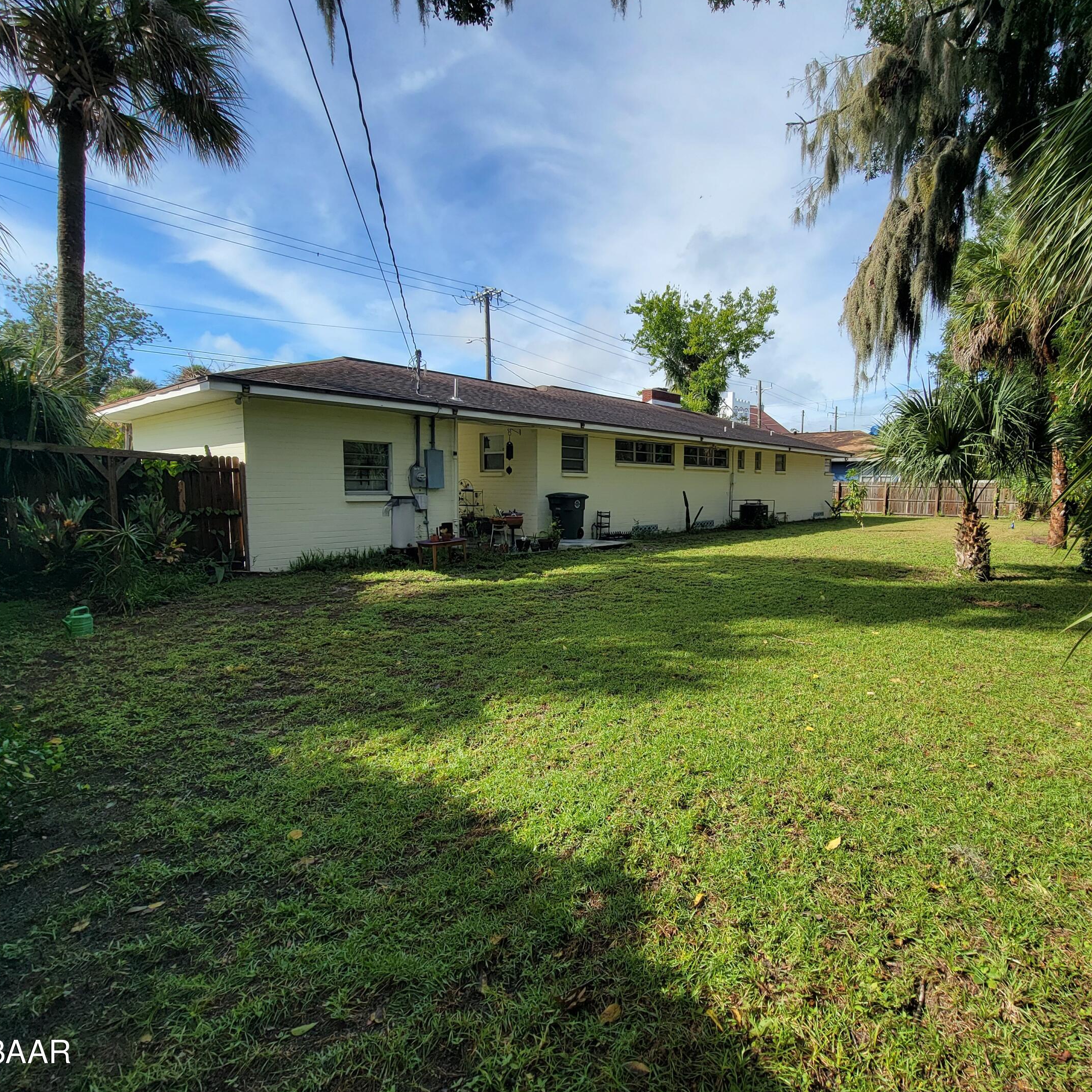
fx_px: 571
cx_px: 615
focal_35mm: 16
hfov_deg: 87.0
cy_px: 534
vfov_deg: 87.4
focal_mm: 2.2
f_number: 2.2
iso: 50
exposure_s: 1/1129
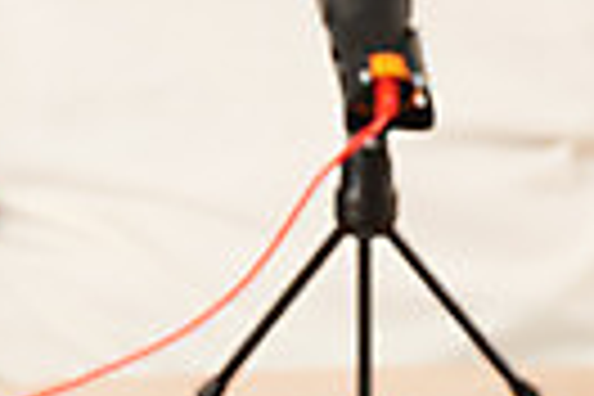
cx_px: 668
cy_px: -328
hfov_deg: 2.3
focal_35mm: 909
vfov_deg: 1.5
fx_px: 14997
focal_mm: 200
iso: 100
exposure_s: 1/125
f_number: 7.1
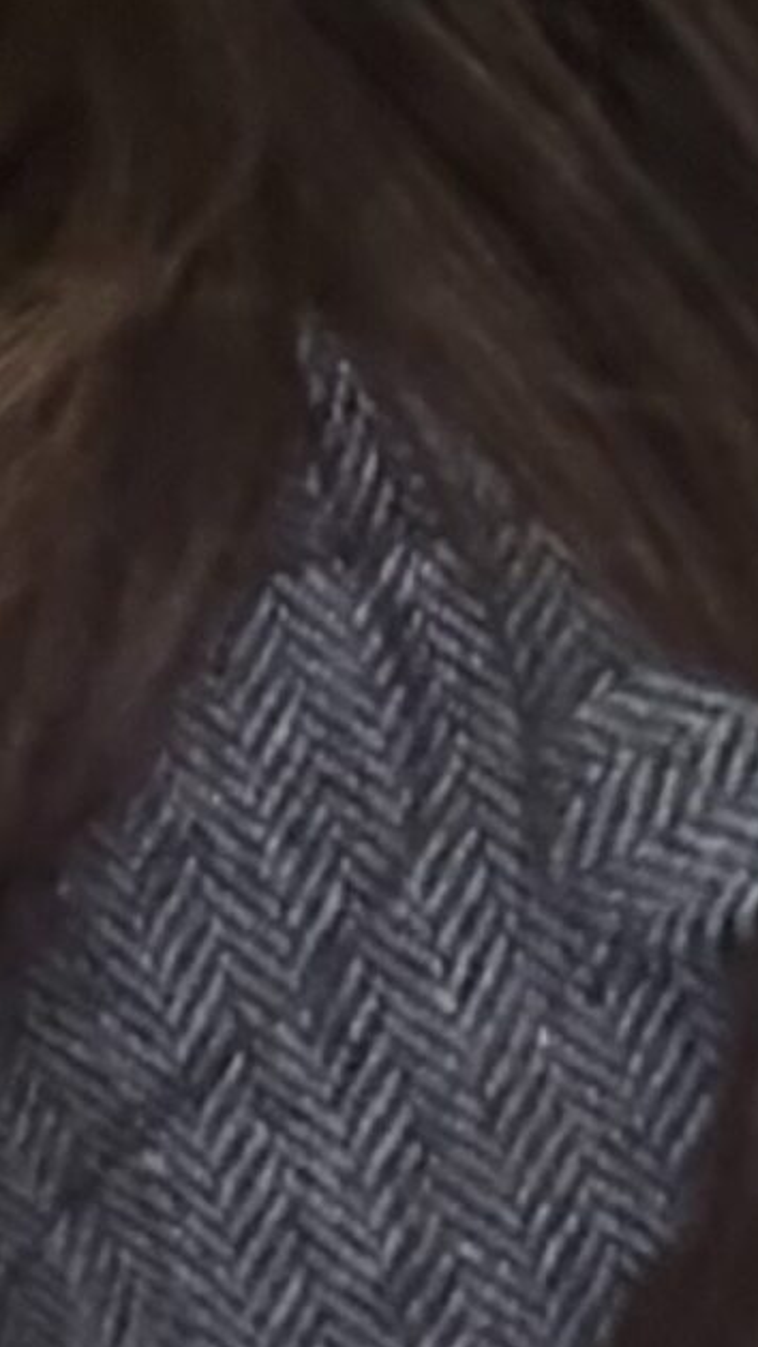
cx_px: 443
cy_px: -938
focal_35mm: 133
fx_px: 4750
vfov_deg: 14.5
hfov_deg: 9.1
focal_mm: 2.71
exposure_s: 1/15
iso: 1600
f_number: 1.9
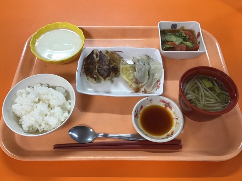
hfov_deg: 56.8
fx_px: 224
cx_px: 120
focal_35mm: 32
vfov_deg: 44.2
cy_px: 89
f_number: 2.4
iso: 50
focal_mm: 3.3
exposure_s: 1/30
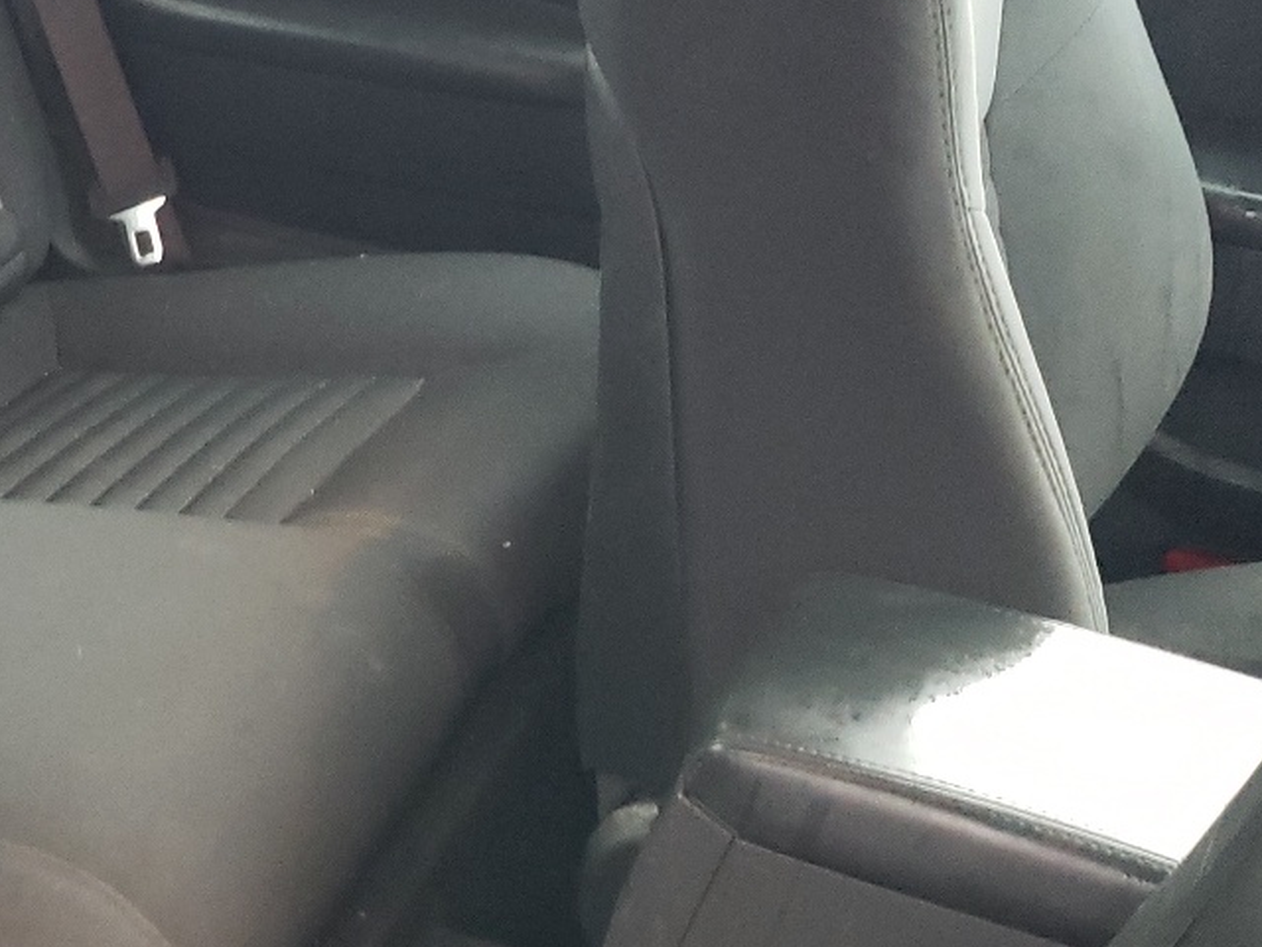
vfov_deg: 22.5
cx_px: 181
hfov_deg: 28.9
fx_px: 2370
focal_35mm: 65
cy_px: 584
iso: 385
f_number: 1.5
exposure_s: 1/24
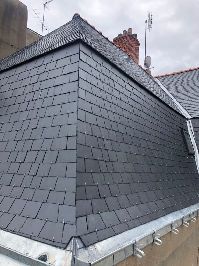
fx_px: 215
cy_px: 133
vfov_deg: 63.4
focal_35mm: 28
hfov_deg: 49.7
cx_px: 100
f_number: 1.8
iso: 20
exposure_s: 1/510
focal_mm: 4
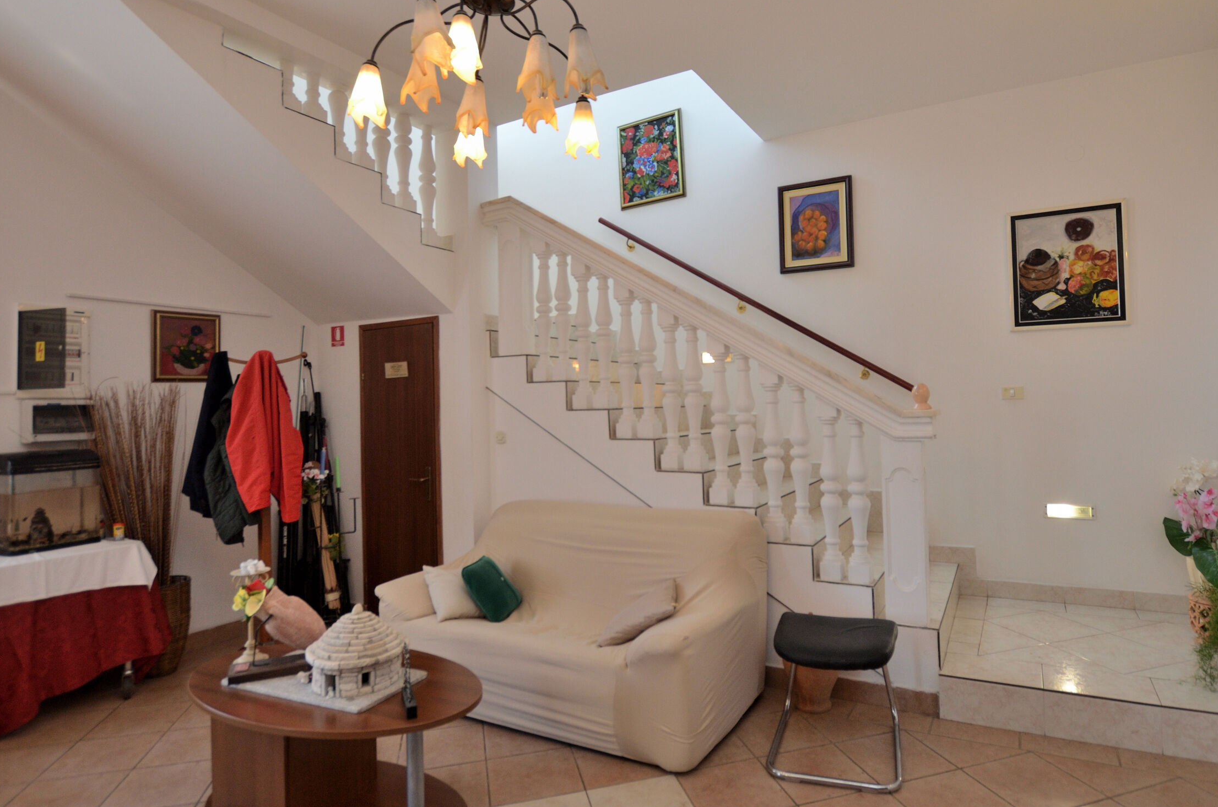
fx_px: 641
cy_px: 382
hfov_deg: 86.9
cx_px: 643
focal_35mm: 19
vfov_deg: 64.3
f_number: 4
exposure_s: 1/60
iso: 450
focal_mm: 10
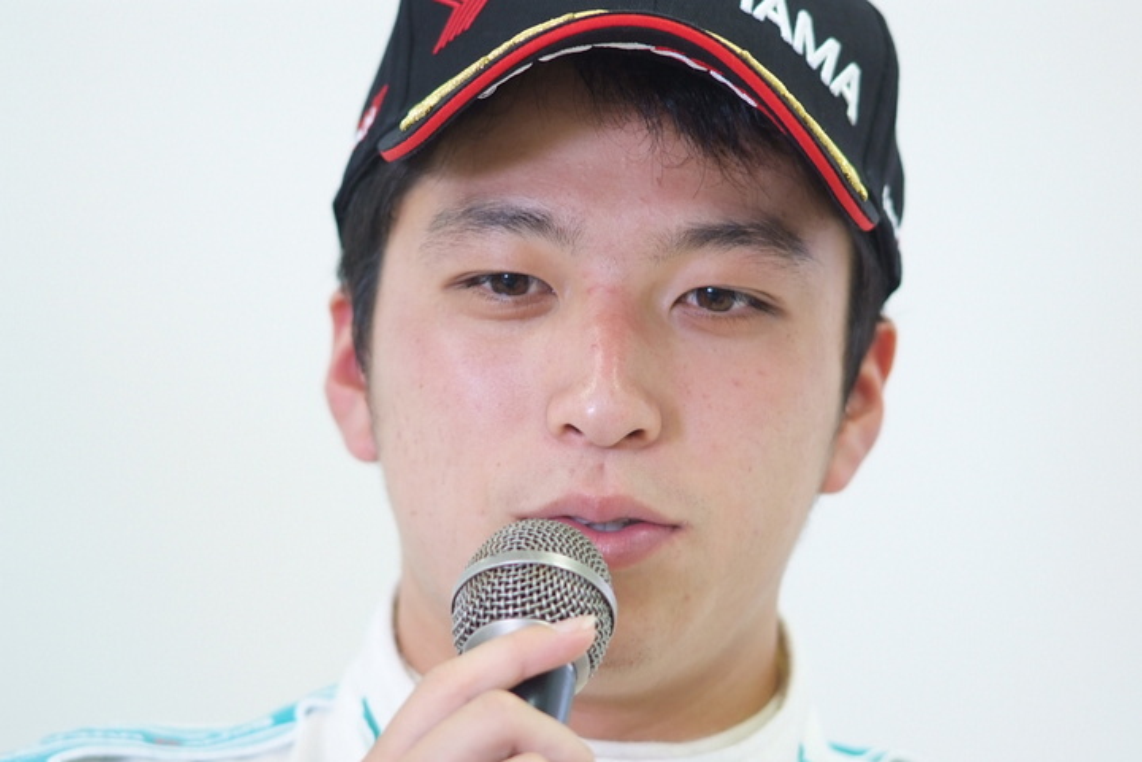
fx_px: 8564
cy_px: 381
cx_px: 571
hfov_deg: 7.6
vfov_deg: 5.1
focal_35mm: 270
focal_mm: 180
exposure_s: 1/125
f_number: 2.8
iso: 800
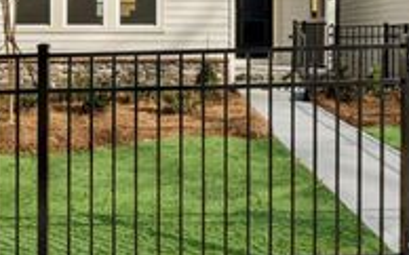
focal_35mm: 43
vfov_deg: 27.9
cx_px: 158
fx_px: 483
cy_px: 3
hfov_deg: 45.6
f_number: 8
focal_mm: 11
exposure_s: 1/320
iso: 100
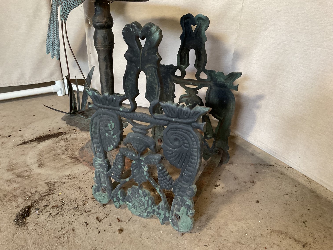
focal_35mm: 29
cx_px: 166
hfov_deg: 61.7
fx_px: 279
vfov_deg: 48.2
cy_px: 125
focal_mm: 3
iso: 200
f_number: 1.8
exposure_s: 1/50
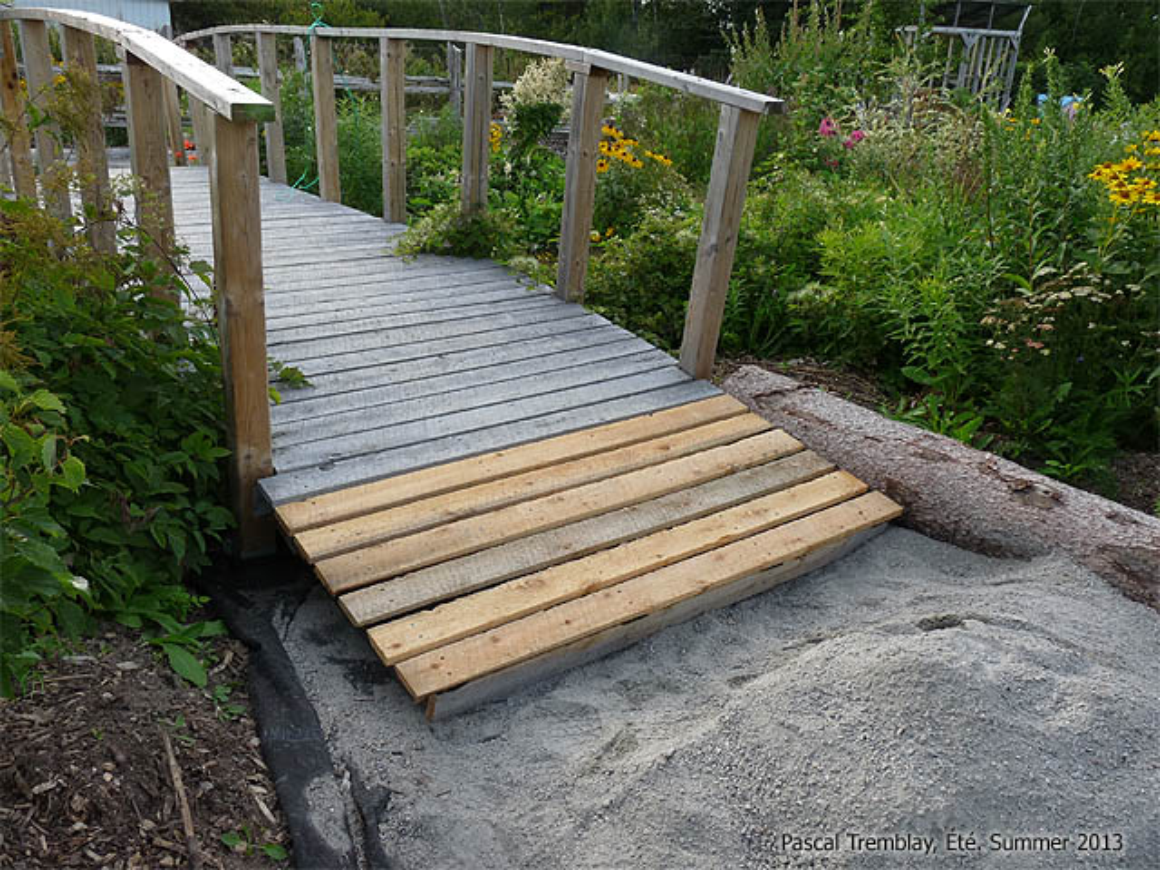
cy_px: 435
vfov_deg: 51.4
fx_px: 905
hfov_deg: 65.3
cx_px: 580
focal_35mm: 27
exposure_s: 1/160
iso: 100
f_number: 4
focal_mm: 4.8
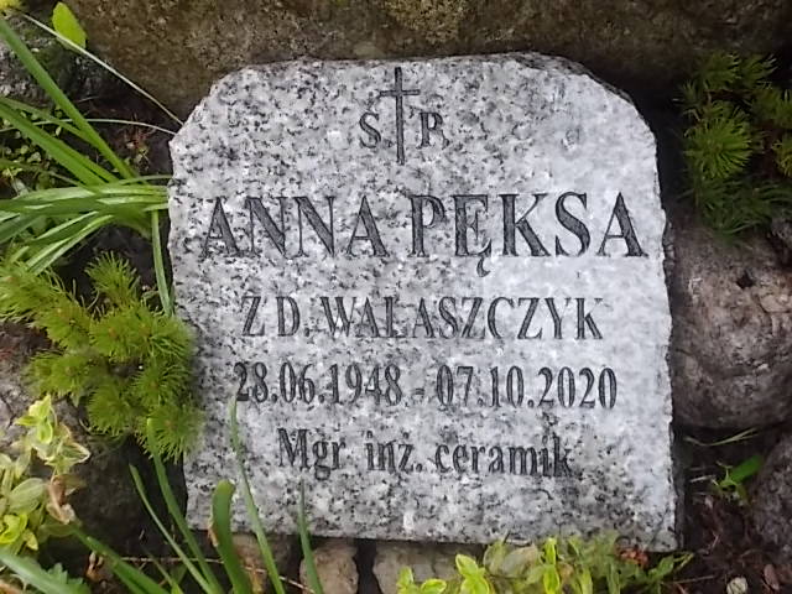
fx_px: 1373
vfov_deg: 24.4
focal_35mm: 60
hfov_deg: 32.2
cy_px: 297
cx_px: 396
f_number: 4
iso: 200
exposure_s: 1/60
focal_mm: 8.5
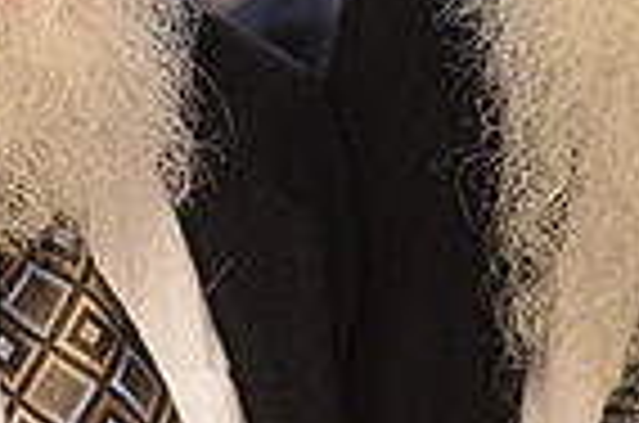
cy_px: 191
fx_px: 4498
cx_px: 364
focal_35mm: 254
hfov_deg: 8.1
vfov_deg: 5.4
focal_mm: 45
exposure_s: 1/60
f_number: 2.8
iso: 2000
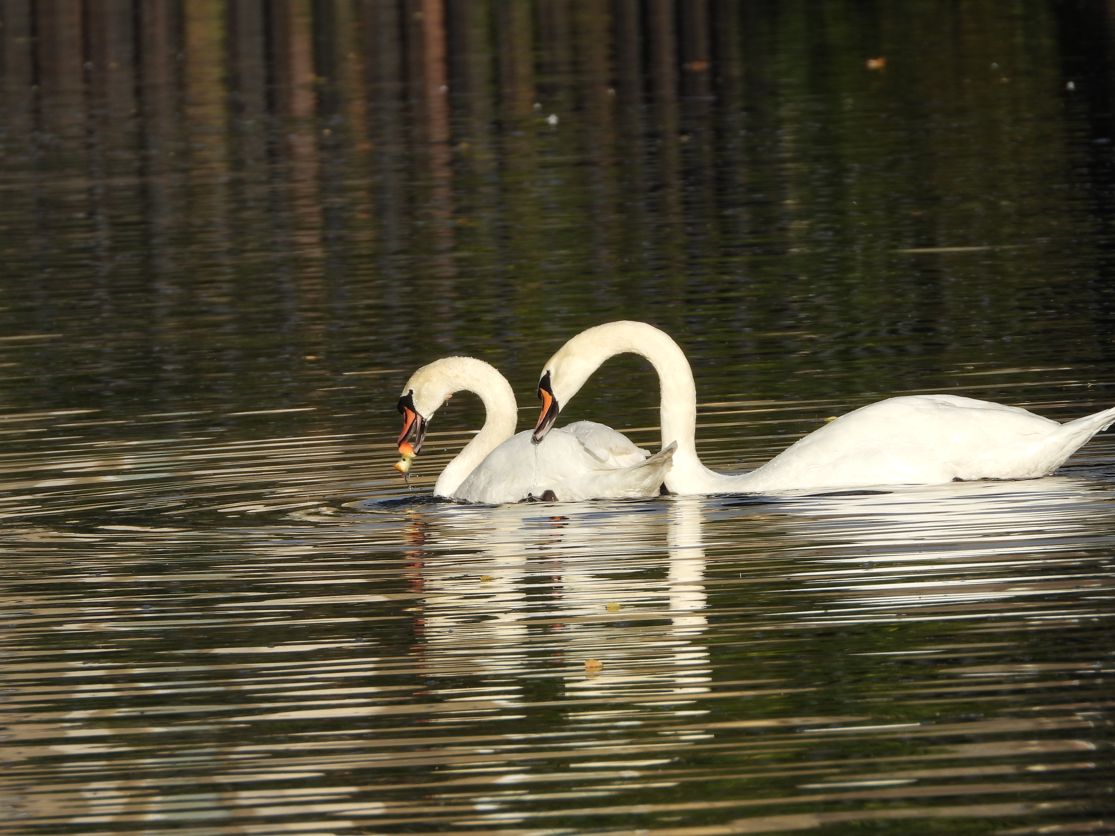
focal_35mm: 930
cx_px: 558
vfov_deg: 1.6
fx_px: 29956
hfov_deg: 2.1
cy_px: 418
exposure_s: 1/640
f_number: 5.6
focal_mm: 167
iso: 100
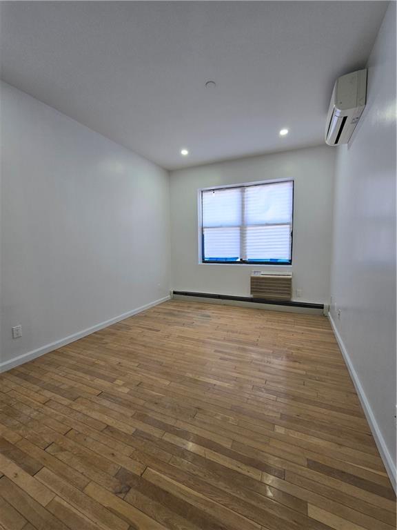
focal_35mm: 13
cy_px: 265
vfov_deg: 106.2
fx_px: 199
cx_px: 198
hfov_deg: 89.9
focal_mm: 2.2
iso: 64
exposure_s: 1/60
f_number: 2.2
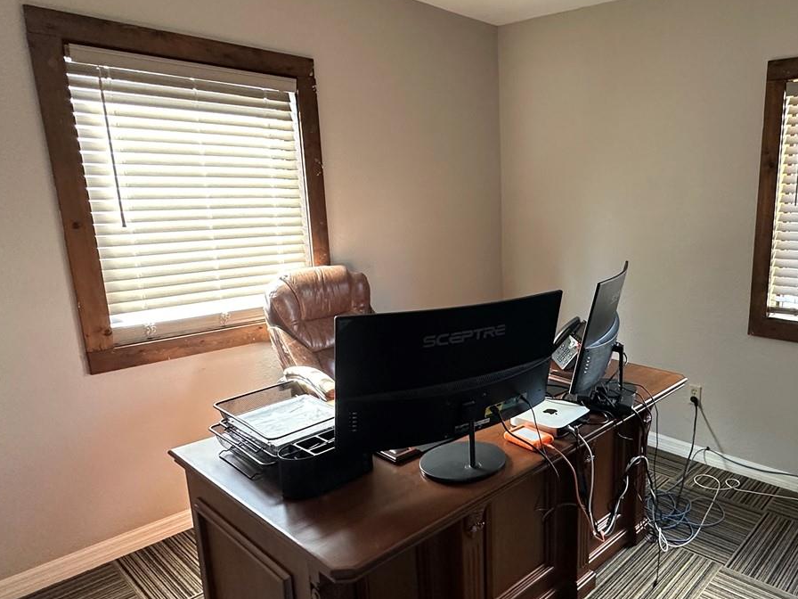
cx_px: 576
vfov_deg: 54.9
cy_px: 311
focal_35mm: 25
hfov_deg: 66.0
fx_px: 576
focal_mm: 2.22
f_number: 2.2
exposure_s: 1/120
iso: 320
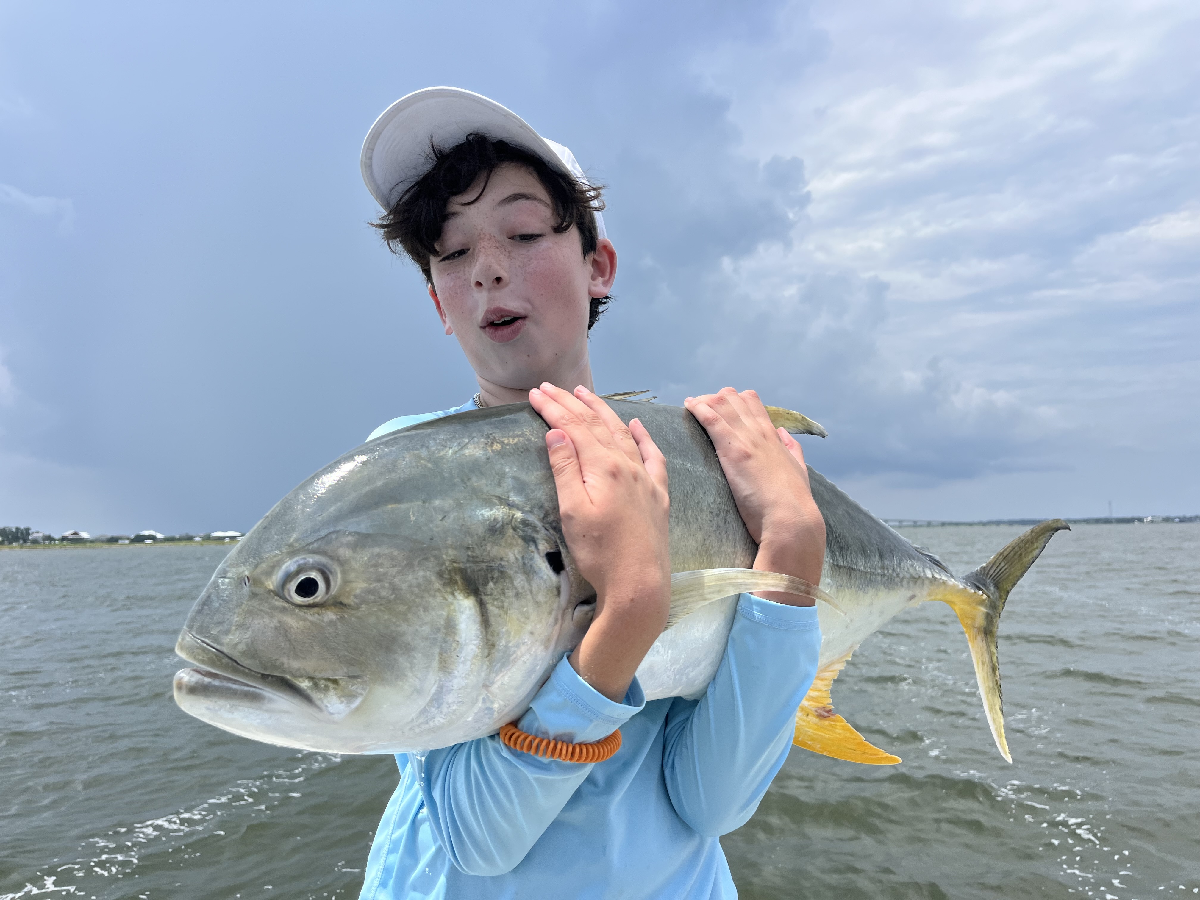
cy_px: 450
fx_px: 901
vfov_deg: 53.1
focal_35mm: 26
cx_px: 600
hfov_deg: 67.3
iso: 50
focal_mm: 5.1
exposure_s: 1/5076
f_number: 1.6
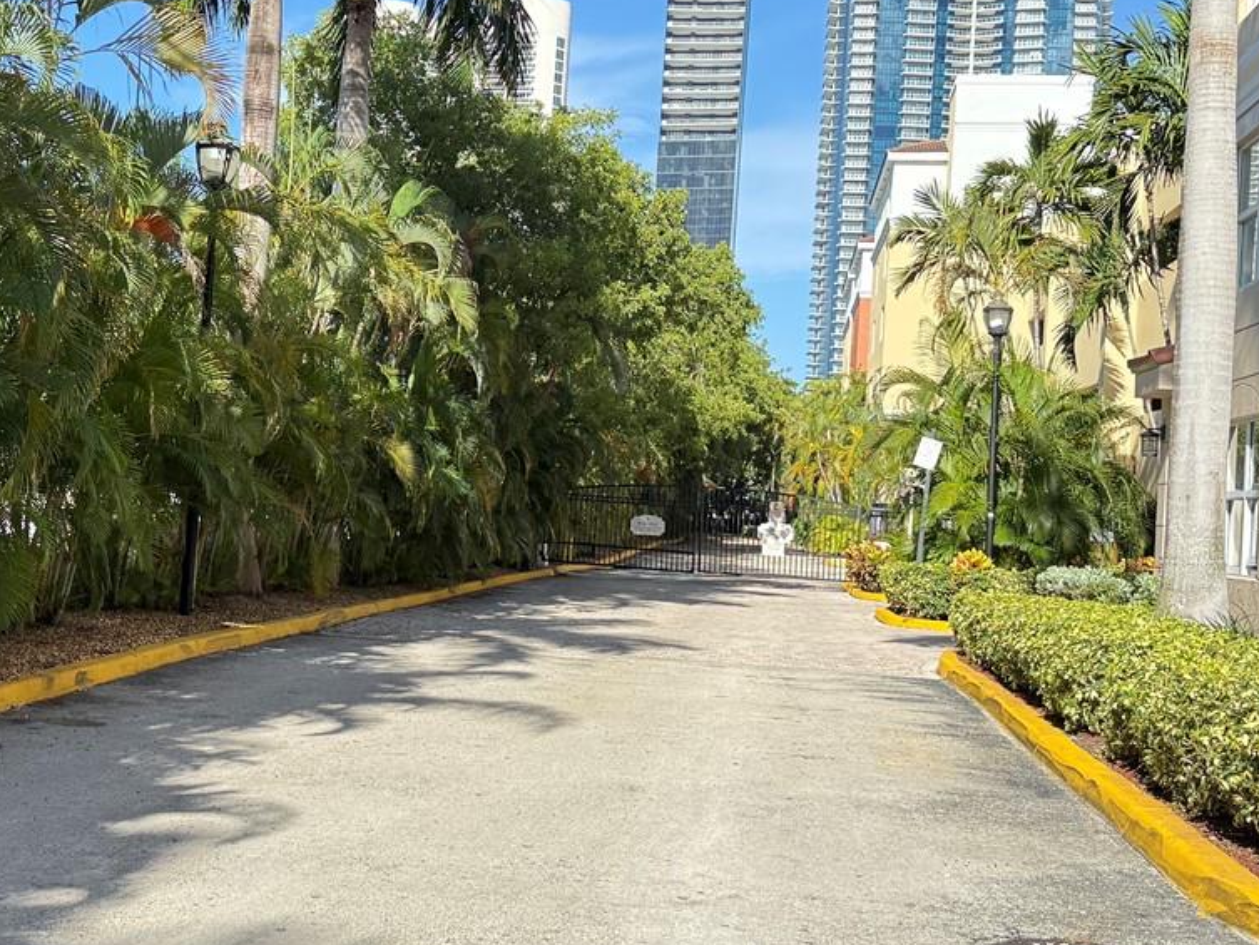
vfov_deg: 28.6
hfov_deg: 36.7
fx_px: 1855
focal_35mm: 51
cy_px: 443
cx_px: 341
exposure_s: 1/1410
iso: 100
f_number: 1.78
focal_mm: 6.76
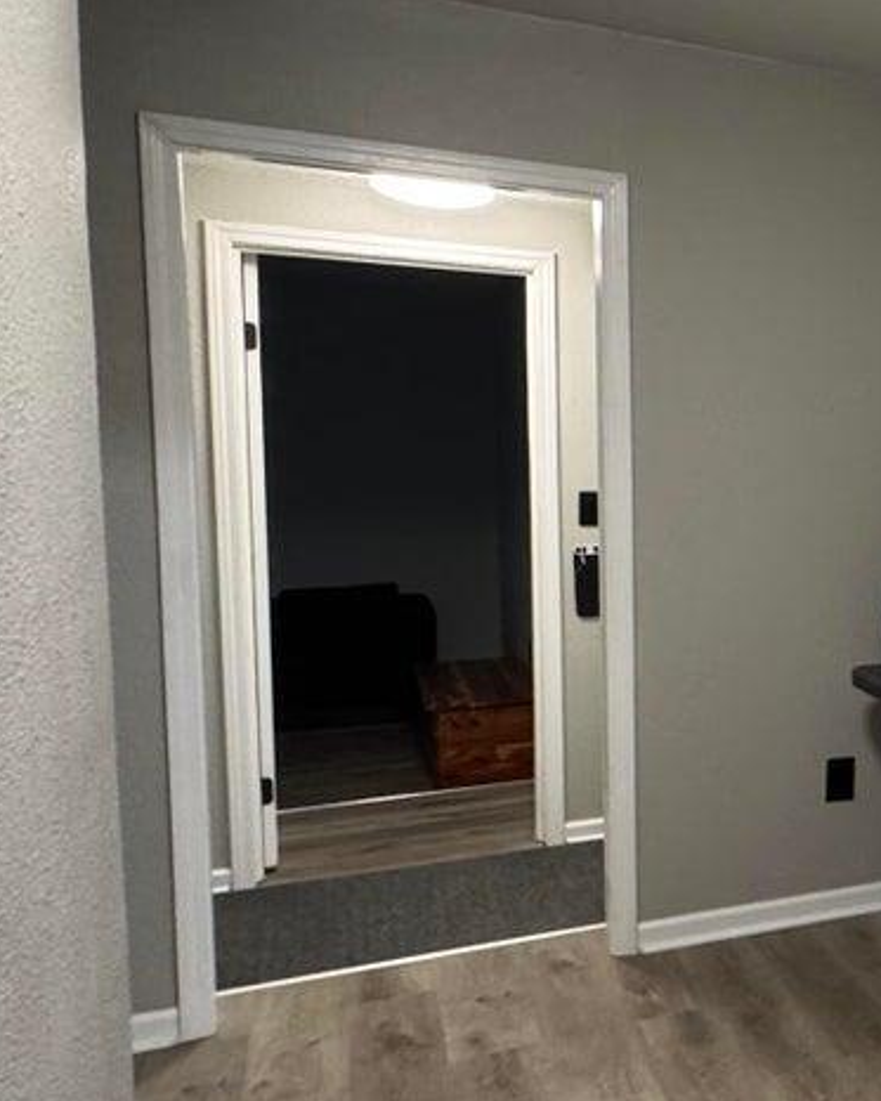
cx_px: 1255
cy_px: 562
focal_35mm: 40
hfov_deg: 27.9
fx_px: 1303
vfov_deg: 45.8
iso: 640
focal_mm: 2.22
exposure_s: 1/60
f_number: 2.2
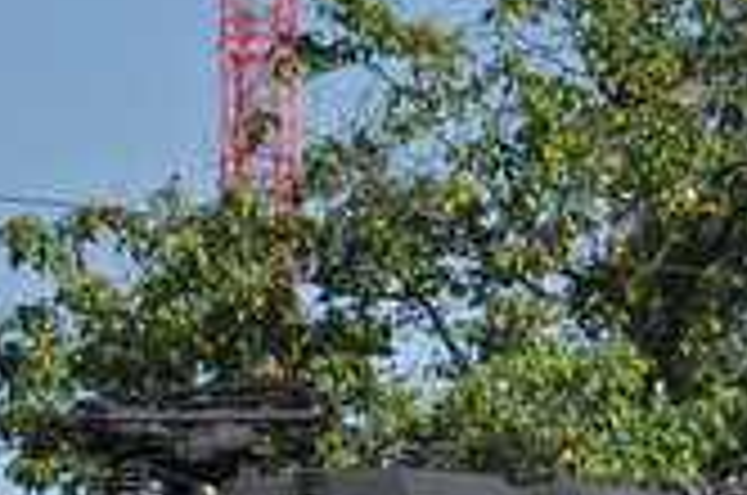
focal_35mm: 671
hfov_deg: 3.1
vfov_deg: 2.0
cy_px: 281
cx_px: -702
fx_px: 13896
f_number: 7.1
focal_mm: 62
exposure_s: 1/1000
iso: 200
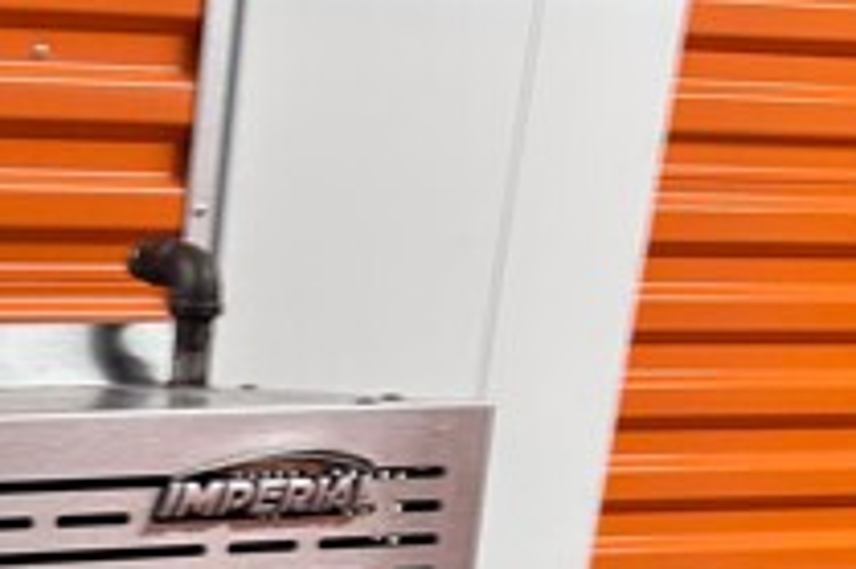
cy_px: 864
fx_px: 1734
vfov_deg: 16.8
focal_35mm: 73
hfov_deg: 23.6
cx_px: -328
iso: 400
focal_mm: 6.86
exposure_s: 1/60
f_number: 1.78
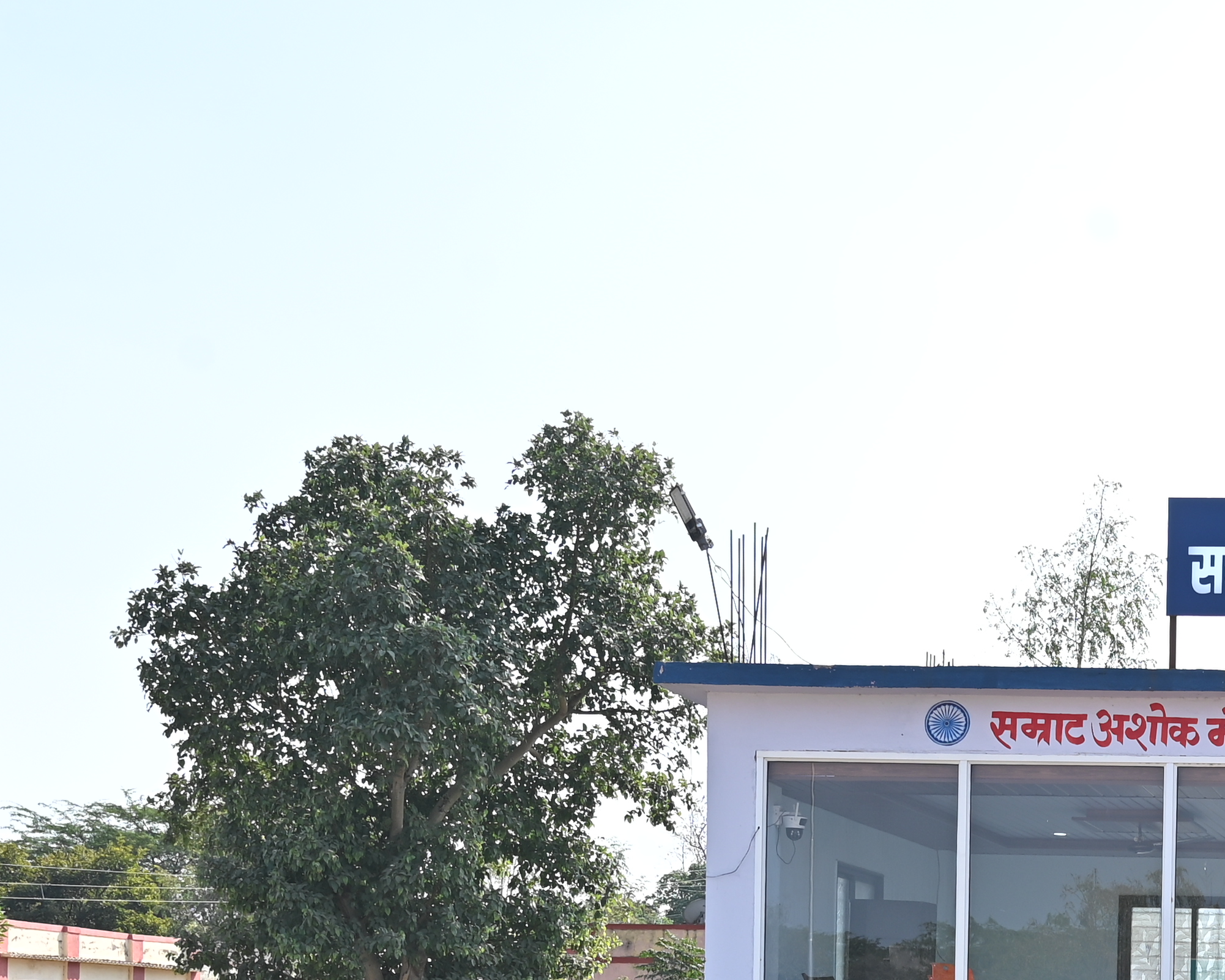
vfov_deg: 21.2
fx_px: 2466
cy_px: 1121
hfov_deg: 25.7
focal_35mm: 68
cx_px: 1377
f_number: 8
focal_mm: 24
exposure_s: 1/125
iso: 100
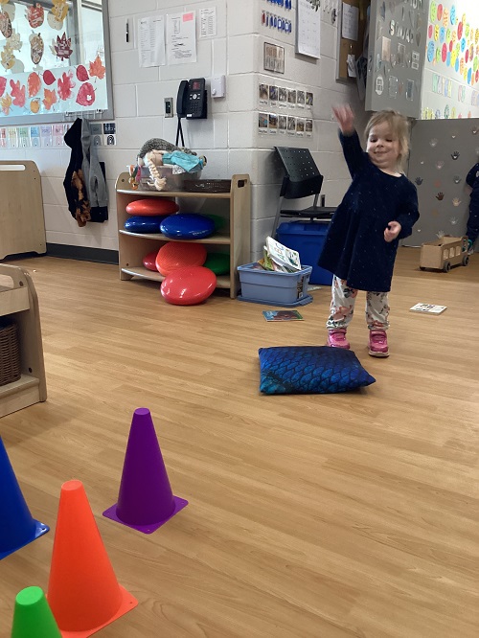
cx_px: 240
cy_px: 319
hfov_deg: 45.5
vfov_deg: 58.3
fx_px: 572
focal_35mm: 31
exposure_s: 1/40
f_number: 2.4
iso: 320
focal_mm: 3.3
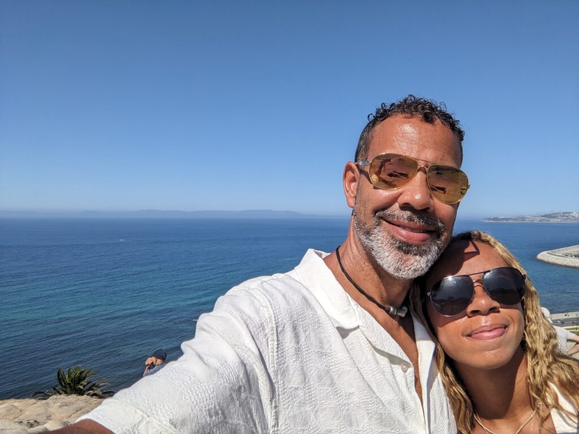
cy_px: 217
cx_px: 290
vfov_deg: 56.8
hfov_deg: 71.6
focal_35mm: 24
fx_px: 401
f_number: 2
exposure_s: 1/3125
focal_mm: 2.51
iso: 36
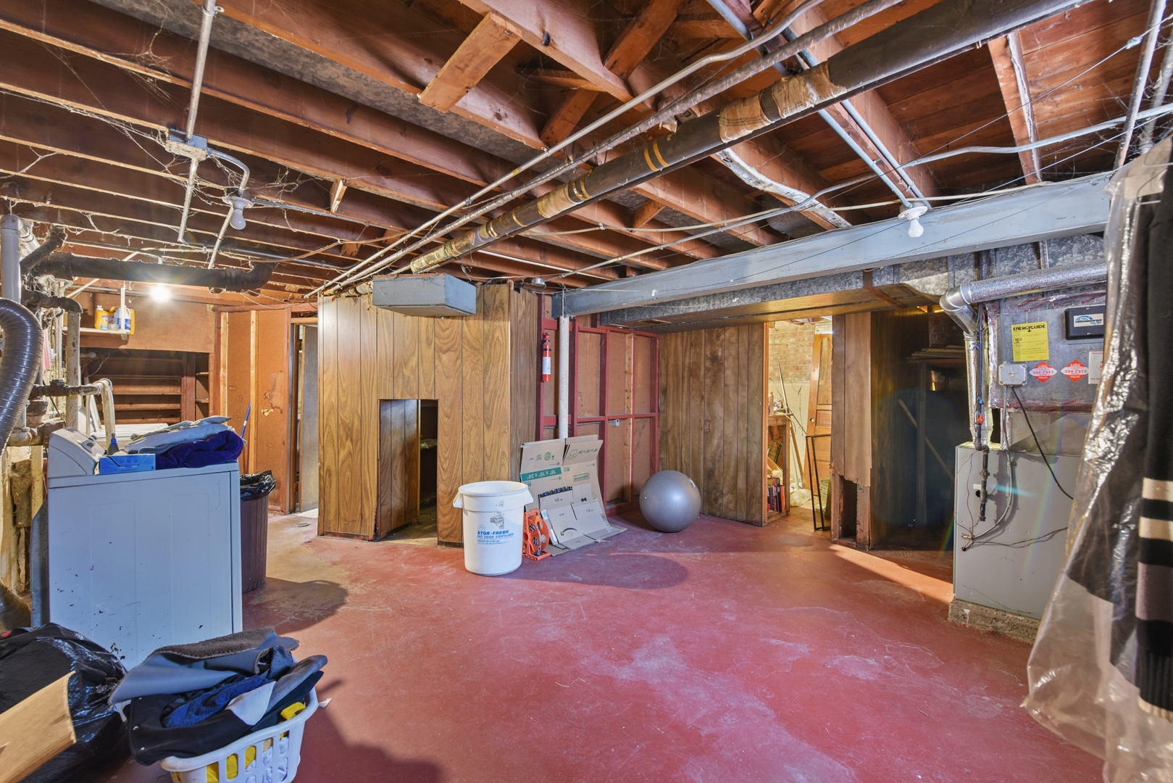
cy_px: 392
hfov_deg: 104.2
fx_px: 456
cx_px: 586
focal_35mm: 14
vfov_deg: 81.2
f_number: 9
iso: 400
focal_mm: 14
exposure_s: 6
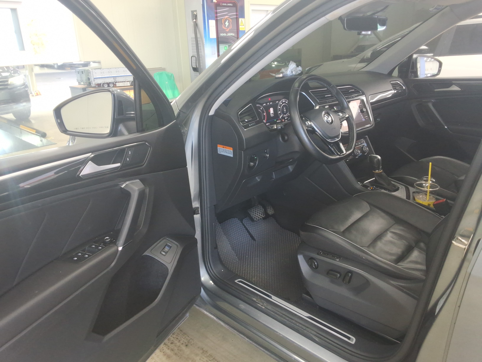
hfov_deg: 63.4
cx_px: 241
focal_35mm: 28
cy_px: 181
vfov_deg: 49.7
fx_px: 390
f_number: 1.9
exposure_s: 1/40
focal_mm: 2.91
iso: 45
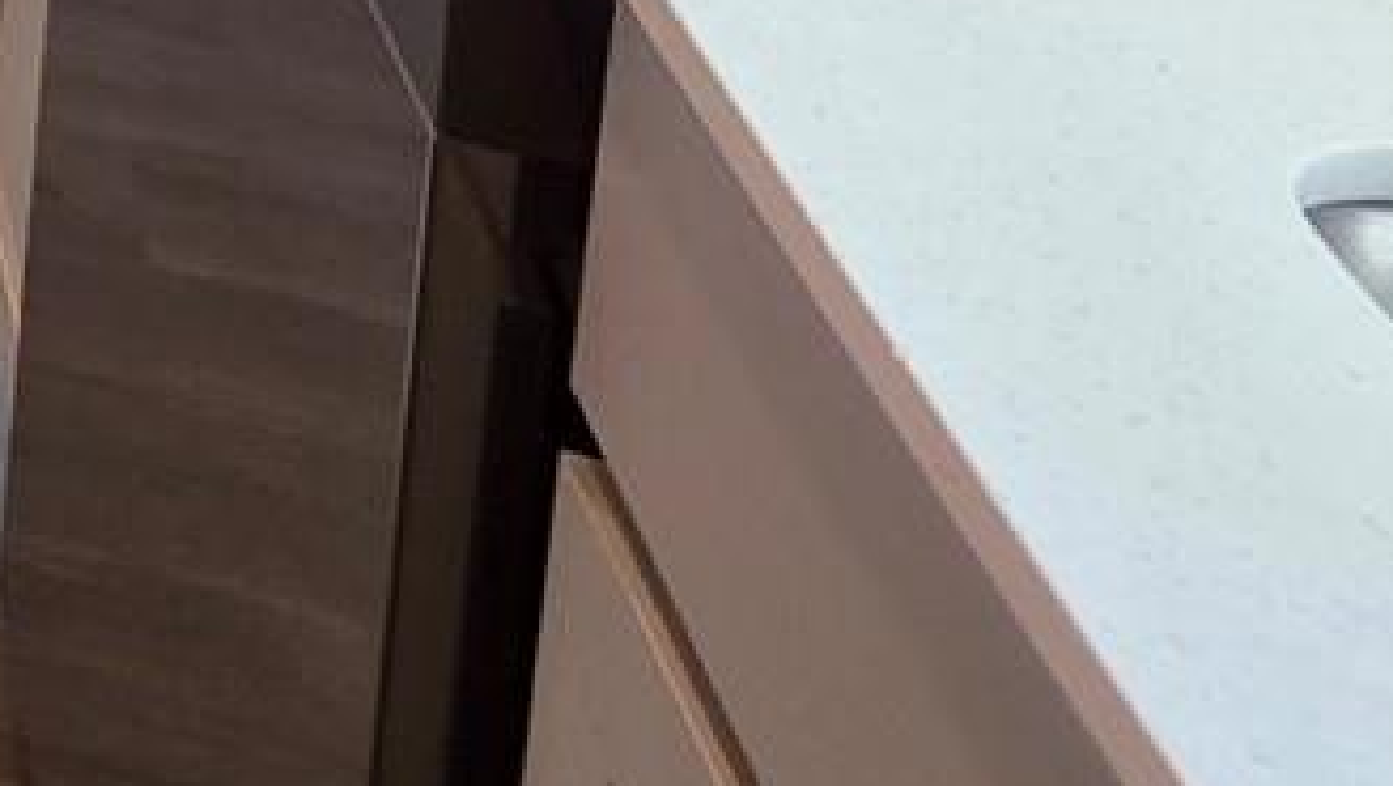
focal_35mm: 69
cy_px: -1440
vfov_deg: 11.7
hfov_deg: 17.9
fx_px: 2550
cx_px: -1533
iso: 125
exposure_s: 1/120
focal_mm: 2.2
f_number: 1.9
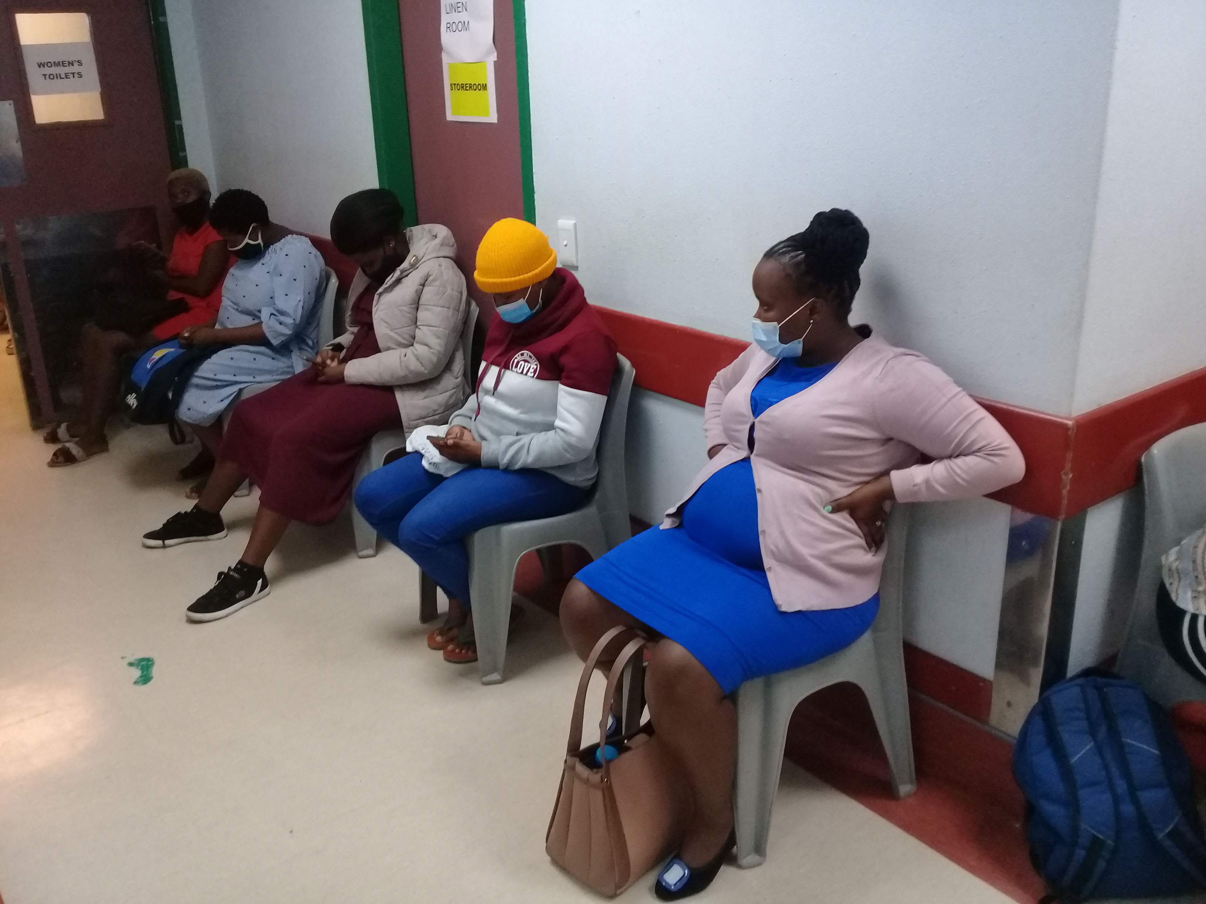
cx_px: 603
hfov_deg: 58.4
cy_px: 452
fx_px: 1080
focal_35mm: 31
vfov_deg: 45.4
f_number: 2.2
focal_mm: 3.3
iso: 200
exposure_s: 1/33
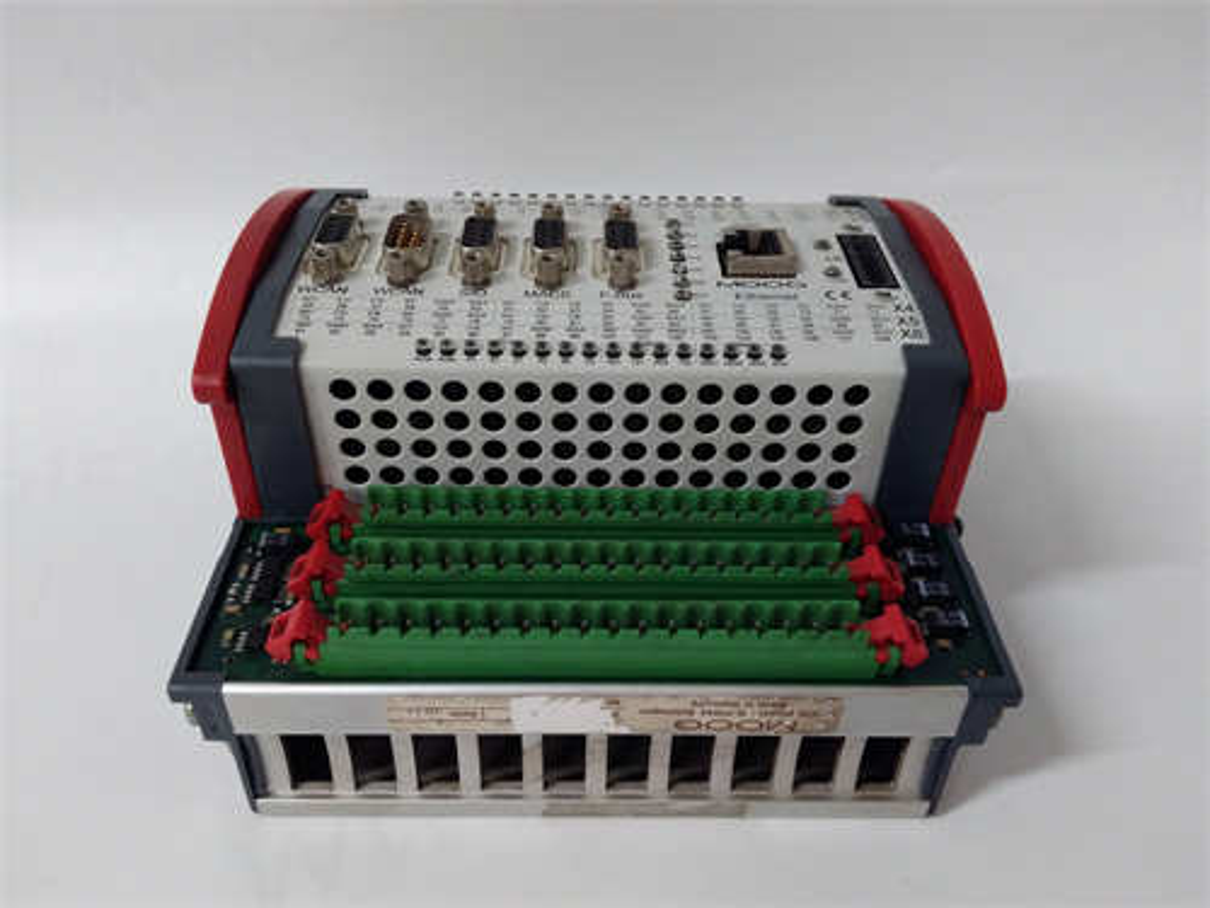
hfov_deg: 65.3
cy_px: 454
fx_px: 944
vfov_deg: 51.4
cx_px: 605
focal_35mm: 27
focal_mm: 3.79
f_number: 2
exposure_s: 1/33
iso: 432
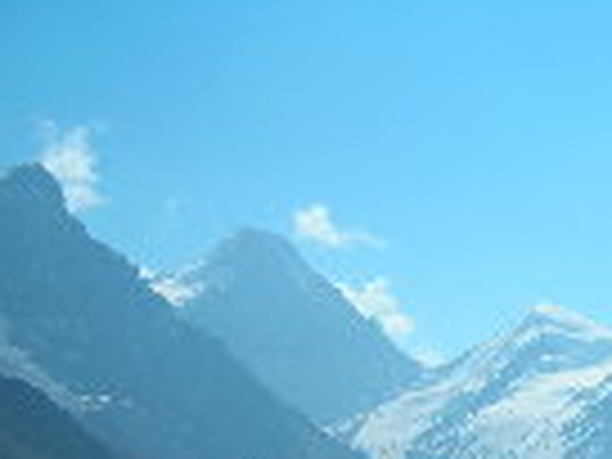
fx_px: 1892
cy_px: 558
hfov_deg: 17.6
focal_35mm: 107
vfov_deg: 13.4
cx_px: 702
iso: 50
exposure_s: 1/420
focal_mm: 6.3
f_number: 6.4
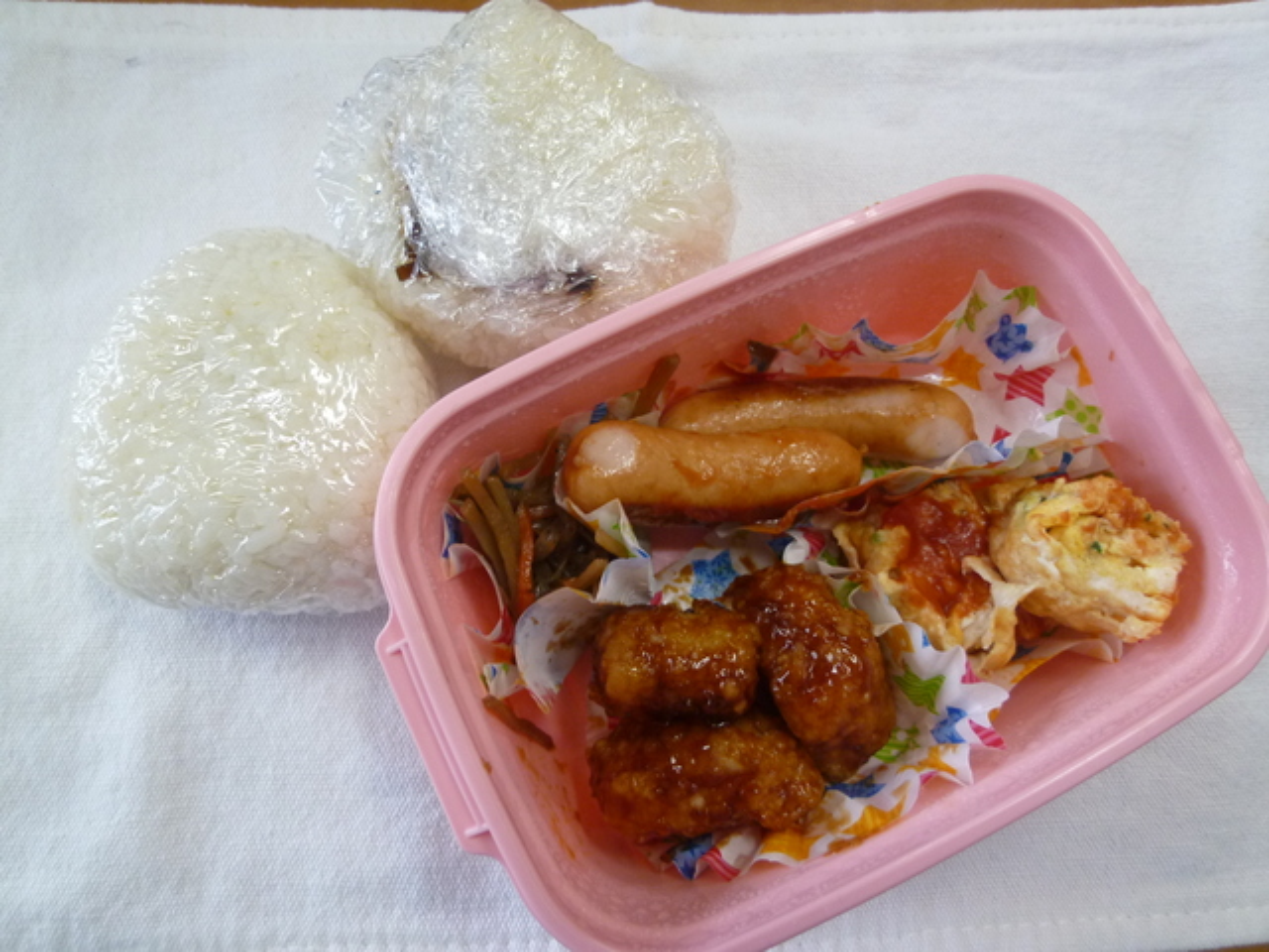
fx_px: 880
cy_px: 476
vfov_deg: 56.8
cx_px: 634
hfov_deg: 71.6
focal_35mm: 24
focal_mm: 4.3
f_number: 2.2
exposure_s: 1/60
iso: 200
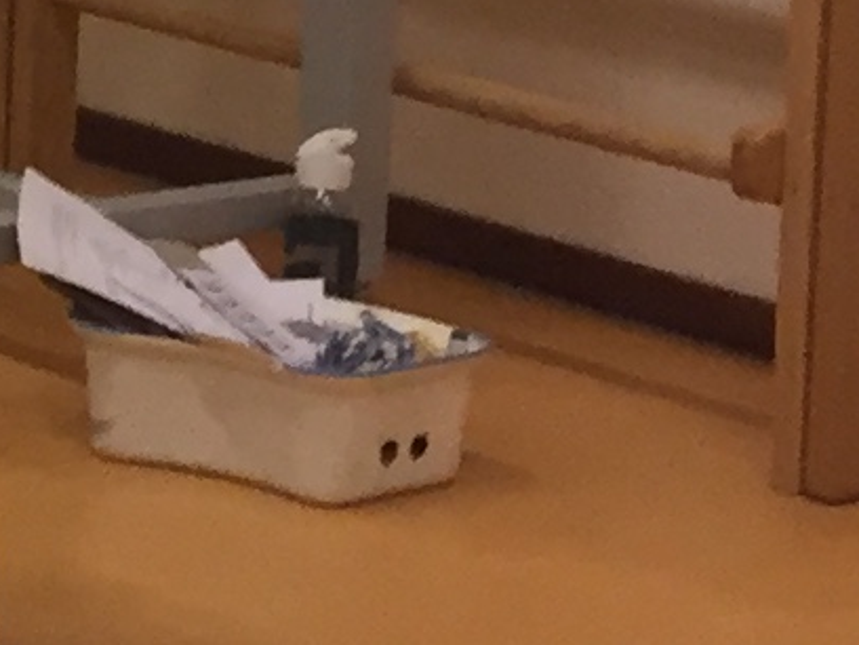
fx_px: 5757
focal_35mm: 232
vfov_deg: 6.3
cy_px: -514
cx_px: -1699
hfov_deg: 7.5
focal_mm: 4.15
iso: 100
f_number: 2.2
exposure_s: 1/33
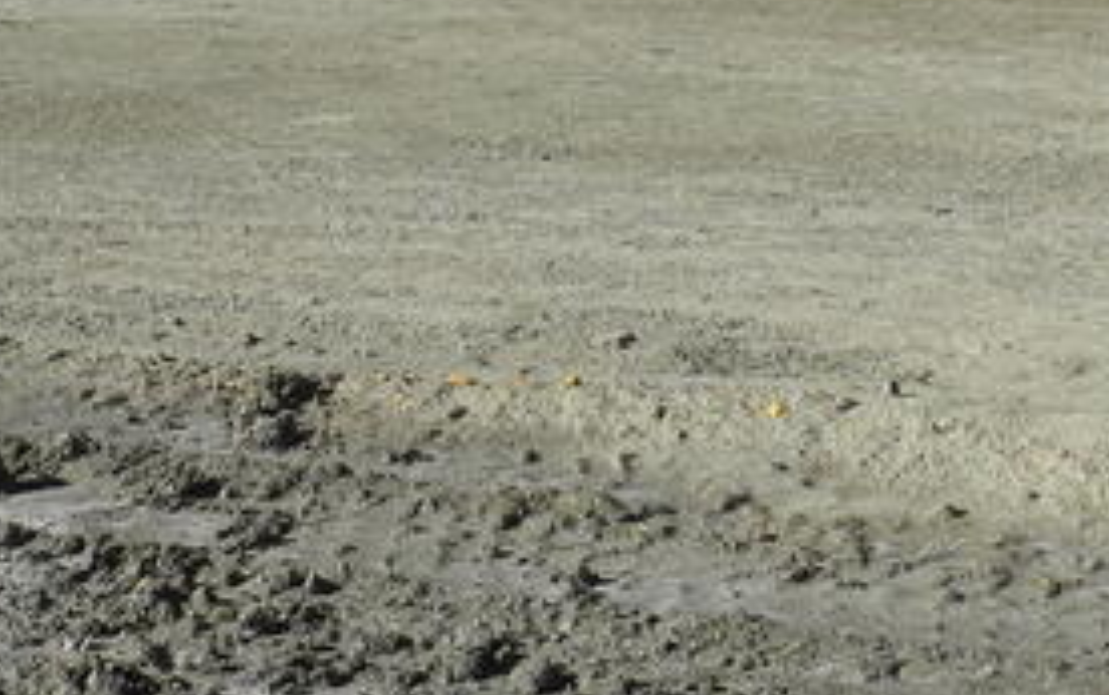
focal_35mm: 110
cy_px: -225
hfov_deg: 18.8
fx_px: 3327
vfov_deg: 11.6
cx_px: 771
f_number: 4
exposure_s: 1/1000
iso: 100
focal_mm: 6
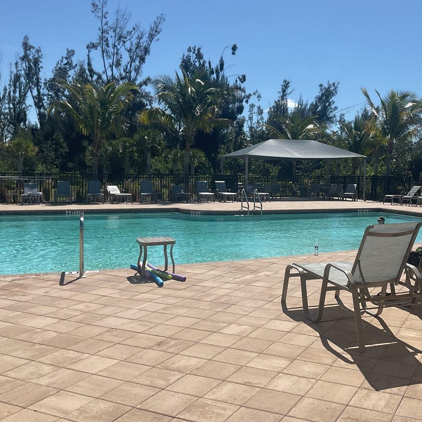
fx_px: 538
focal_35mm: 39
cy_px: 199
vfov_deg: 42.8
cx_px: 283
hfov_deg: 42.2
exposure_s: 1/3788
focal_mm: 3
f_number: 1.8
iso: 20
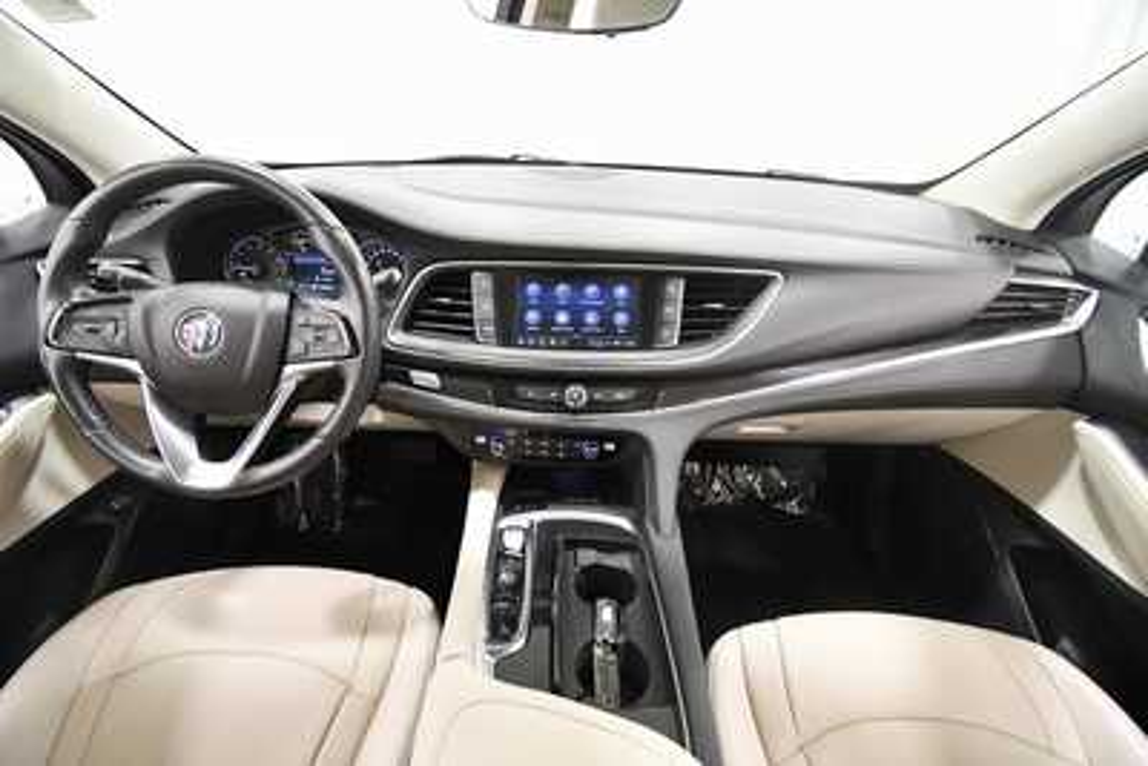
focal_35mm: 15
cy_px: 383
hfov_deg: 100.4
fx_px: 478
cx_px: 574
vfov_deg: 77.4
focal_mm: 10
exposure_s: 1/100
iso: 3200
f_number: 4.5
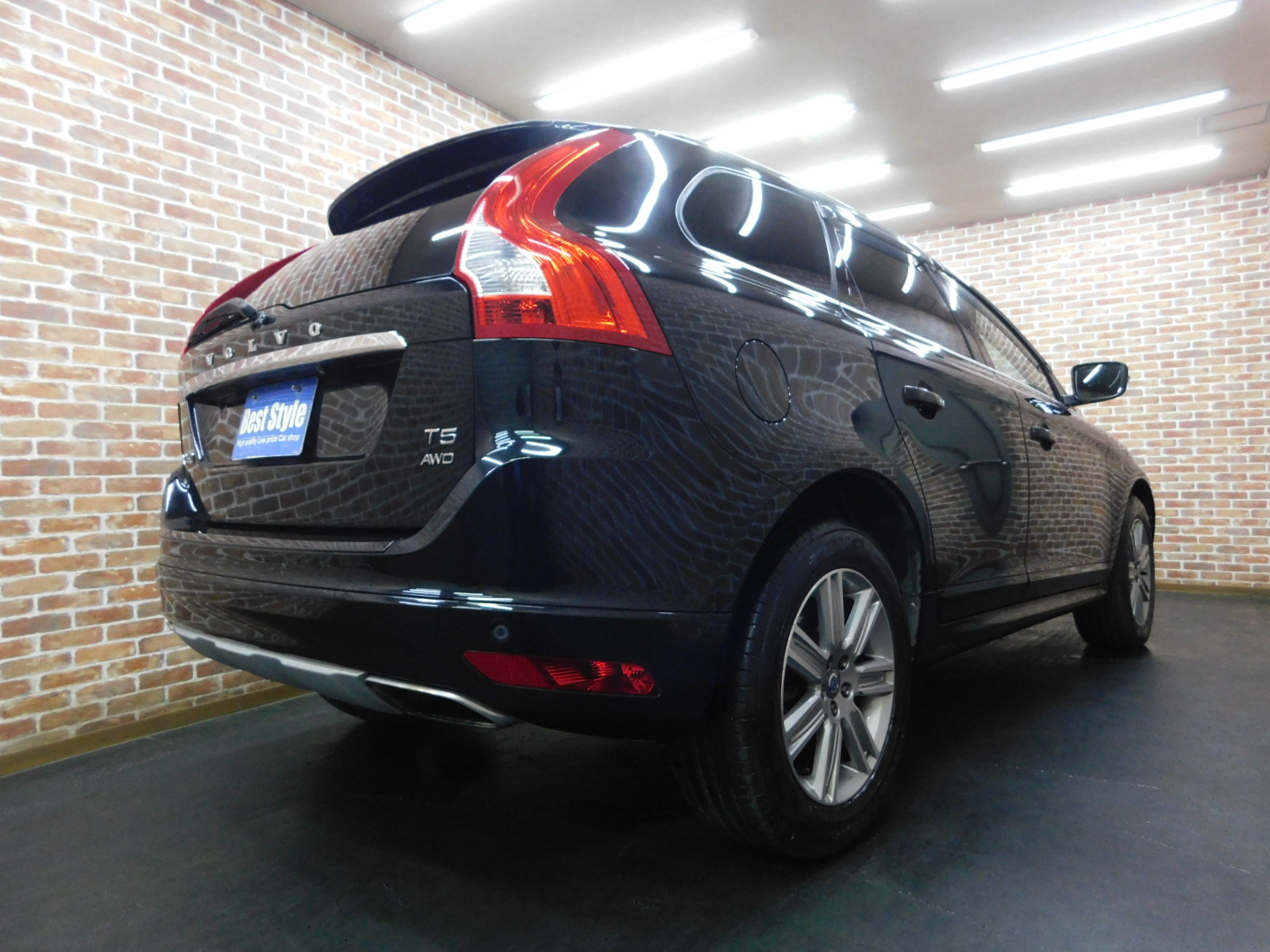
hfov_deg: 73.9
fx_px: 844
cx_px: 635
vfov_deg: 58.9
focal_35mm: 23
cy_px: 476
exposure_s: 1/25
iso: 400
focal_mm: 4
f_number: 3
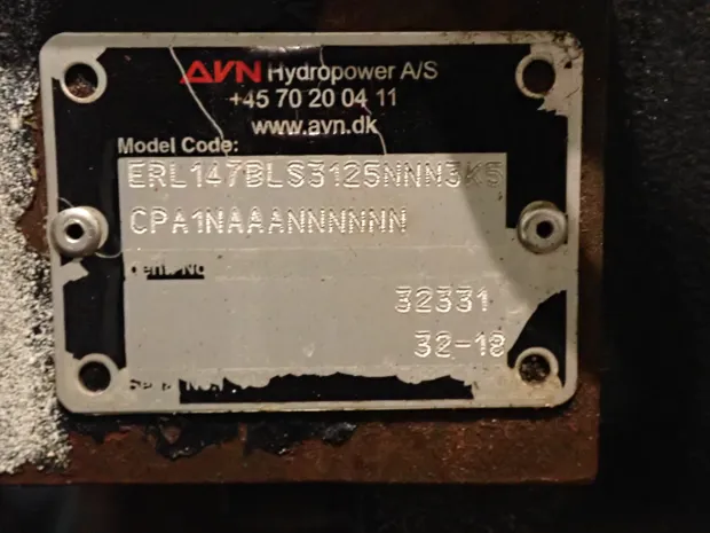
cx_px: 355
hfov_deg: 40.4
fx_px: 964
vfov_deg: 30.9
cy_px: 266
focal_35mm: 47
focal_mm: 8.4
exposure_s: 1/40
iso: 2500
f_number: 3.1
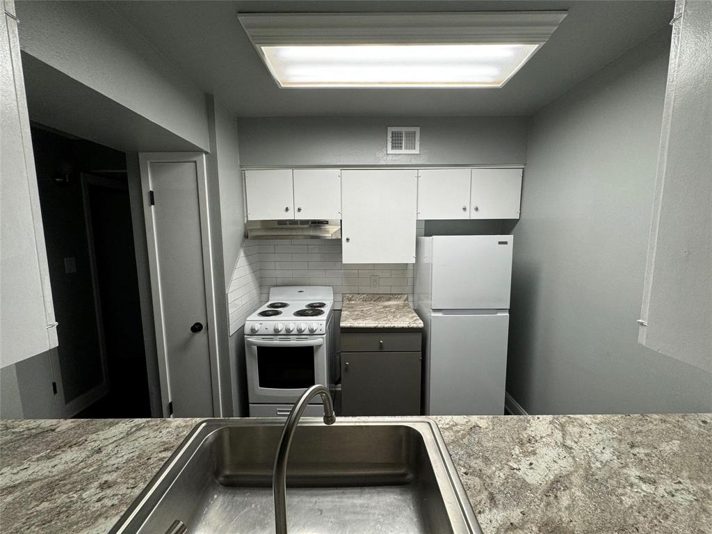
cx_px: 356
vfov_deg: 85.7
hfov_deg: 102.1
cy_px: 267
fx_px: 288
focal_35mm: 14
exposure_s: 1/120
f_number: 2.2
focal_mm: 2.22
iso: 125
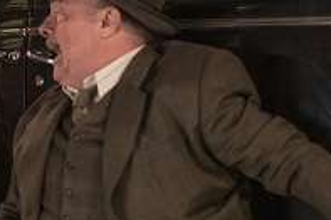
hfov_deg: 13.3
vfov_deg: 9.0
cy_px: 170
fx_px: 1396
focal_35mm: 152
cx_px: 3
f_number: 2.2
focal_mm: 50
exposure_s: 1/60
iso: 6400
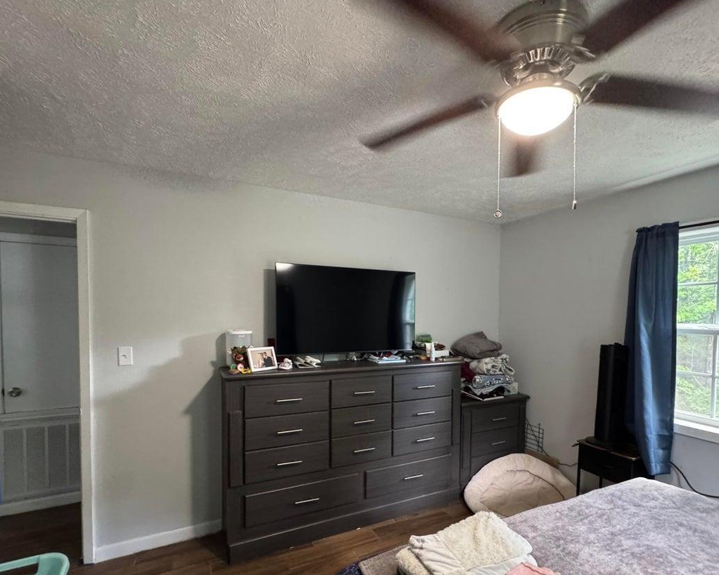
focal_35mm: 18
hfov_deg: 86.2
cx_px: 391
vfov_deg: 73.4
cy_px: 327
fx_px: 383
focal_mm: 2.22
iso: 1000
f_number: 2.2
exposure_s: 1/40
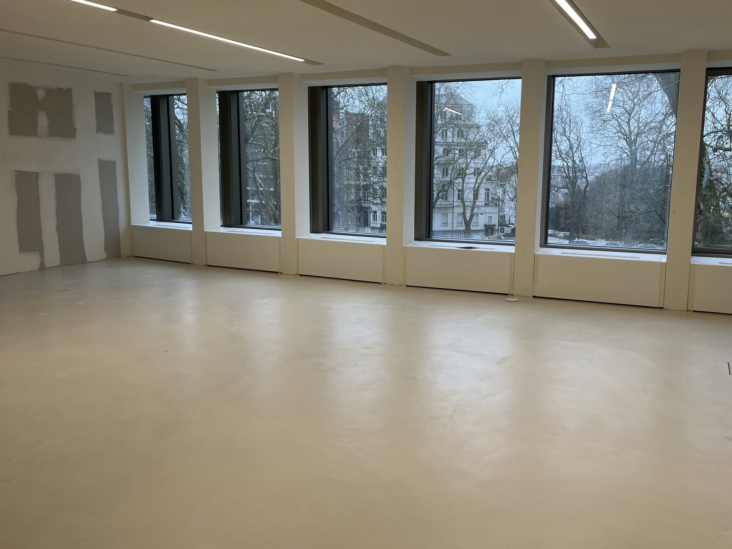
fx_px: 613
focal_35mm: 29
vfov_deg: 48.2
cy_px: 255
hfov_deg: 61.5
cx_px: 407
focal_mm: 5.1
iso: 40
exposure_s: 1/164
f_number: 1.6
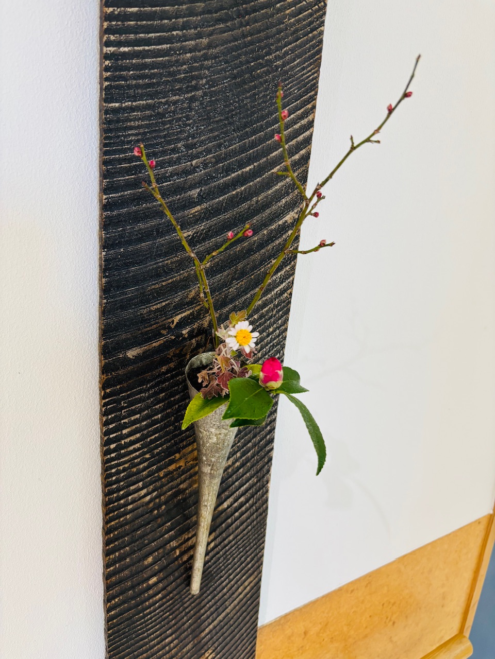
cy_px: 330
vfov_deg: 67.3
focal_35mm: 26
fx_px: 496
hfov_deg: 53.1
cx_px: 248
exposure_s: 1/62
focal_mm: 5.96
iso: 125
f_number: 1.6
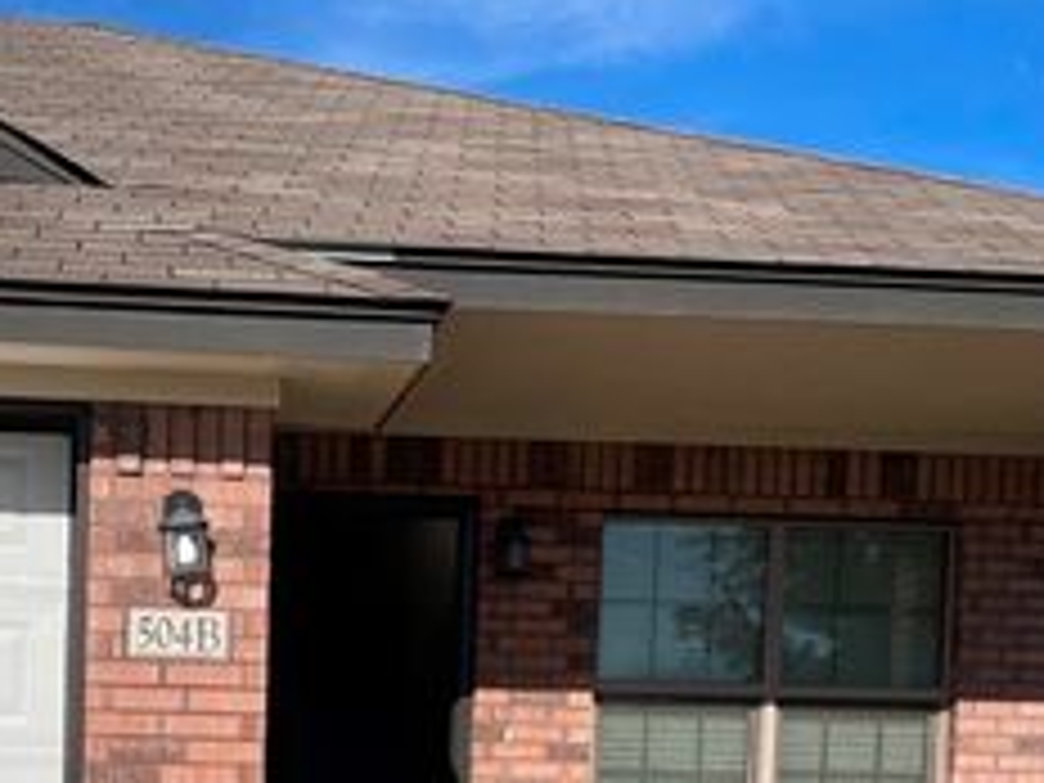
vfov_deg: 24.5
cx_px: 288
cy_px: 835
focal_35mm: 56
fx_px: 1689
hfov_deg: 33.8
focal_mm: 4.2
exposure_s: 1/8403
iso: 32
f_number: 1.6
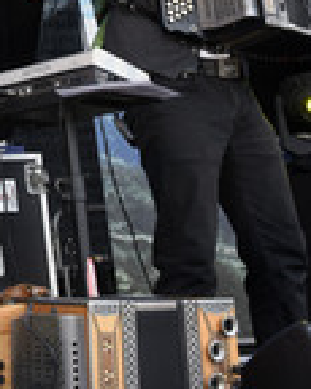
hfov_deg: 12.8
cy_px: 0
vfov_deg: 16.8
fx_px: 1290
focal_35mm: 112
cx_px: -193
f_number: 8
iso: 500
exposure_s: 1/160
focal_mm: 38
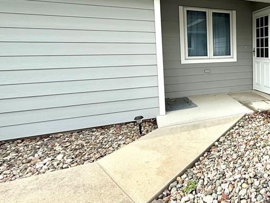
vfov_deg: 50.4
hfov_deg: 54.7
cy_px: 67
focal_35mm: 27
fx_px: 211
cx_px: 254
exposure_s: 1/1145
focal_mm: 2.22
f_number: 2.2
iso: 50
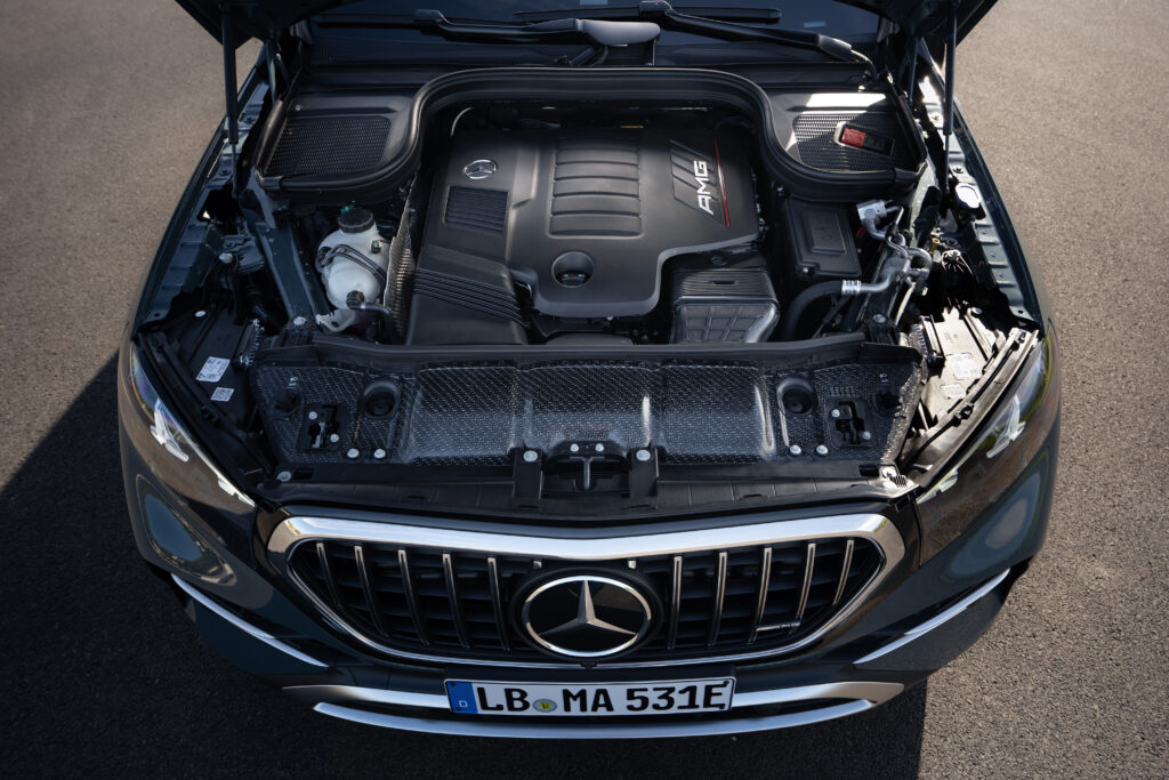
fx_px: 779
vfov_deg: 53.1
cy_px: 390
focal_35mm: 24
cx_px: 584
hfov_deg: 73.7
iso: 100
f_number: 5
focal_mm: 24
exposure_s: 1/320
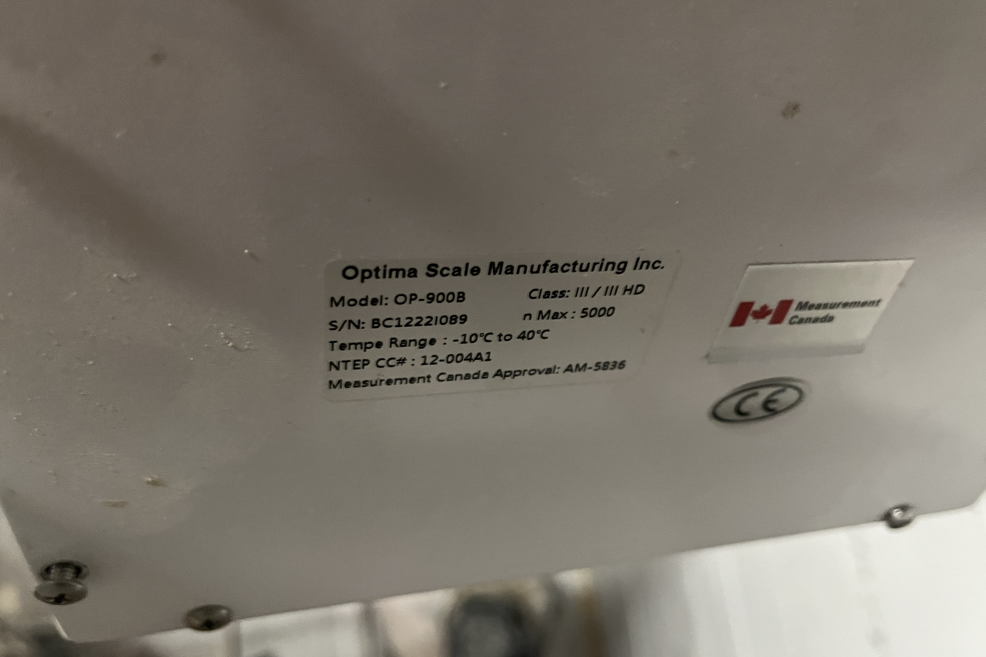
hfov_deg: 65.5
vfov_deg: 46.4
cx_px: 502
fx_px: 767
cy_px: 334
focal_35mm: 28
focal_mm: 5.1
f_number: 1.6
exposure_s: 1/37
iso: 640
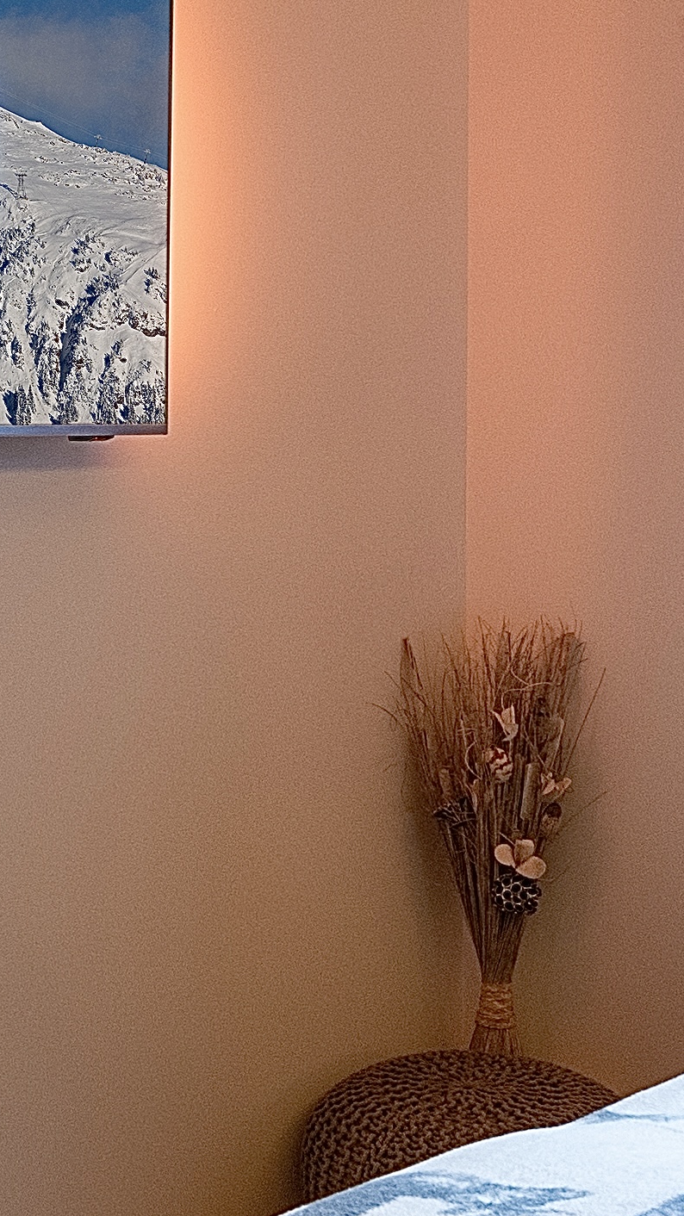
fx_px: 2064
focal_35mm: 64
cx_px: -151
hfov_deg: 17.8
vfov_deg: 32.7
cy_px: 448
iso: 250
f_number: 7.1
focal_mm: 8
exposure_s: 1/3
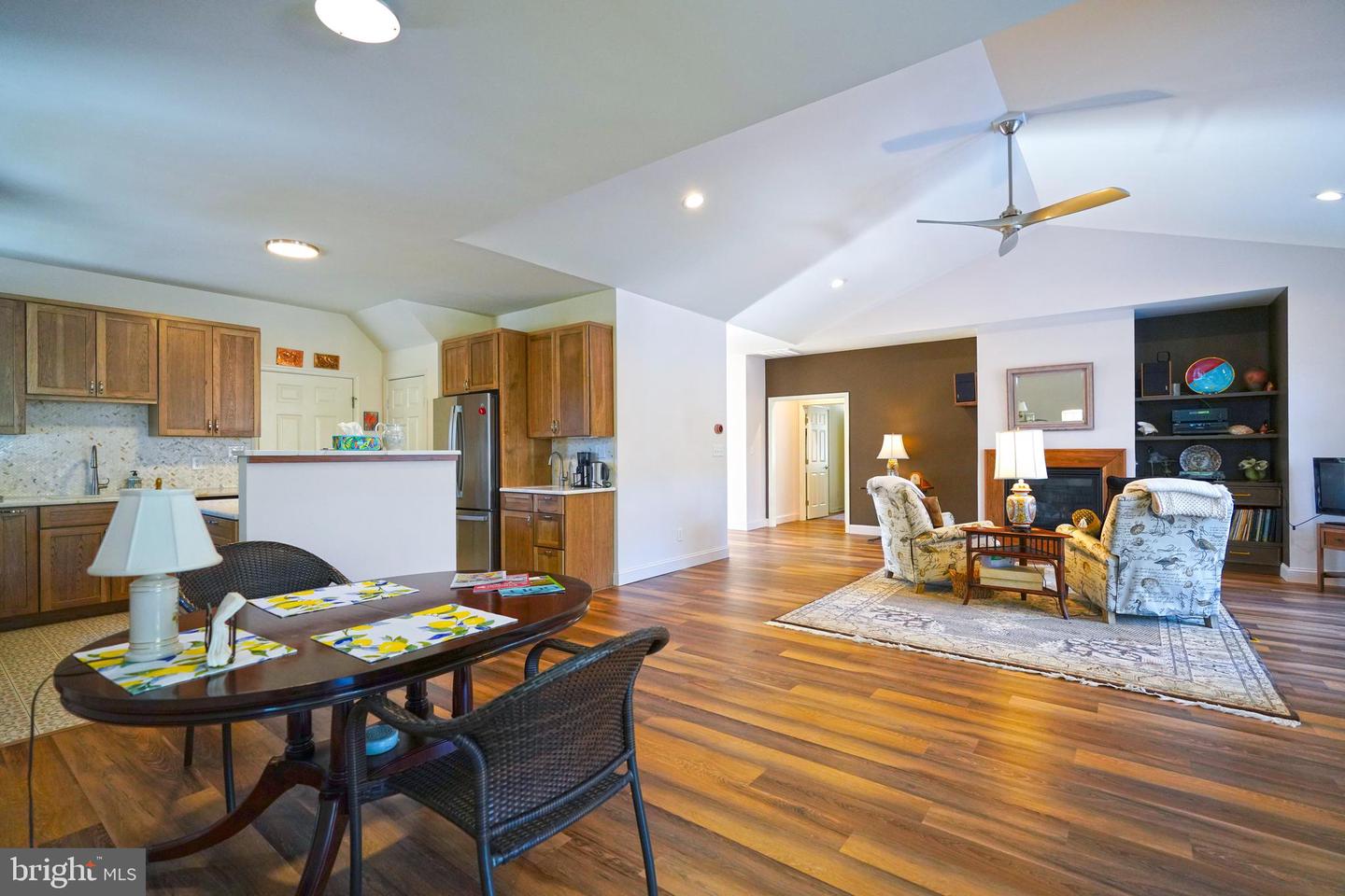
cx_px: 672
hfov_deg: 96.7
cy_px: 448
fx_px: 598
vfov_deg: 73.7
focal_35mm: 16
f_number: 3.5
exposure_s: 1/160
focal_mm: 16
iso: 1600
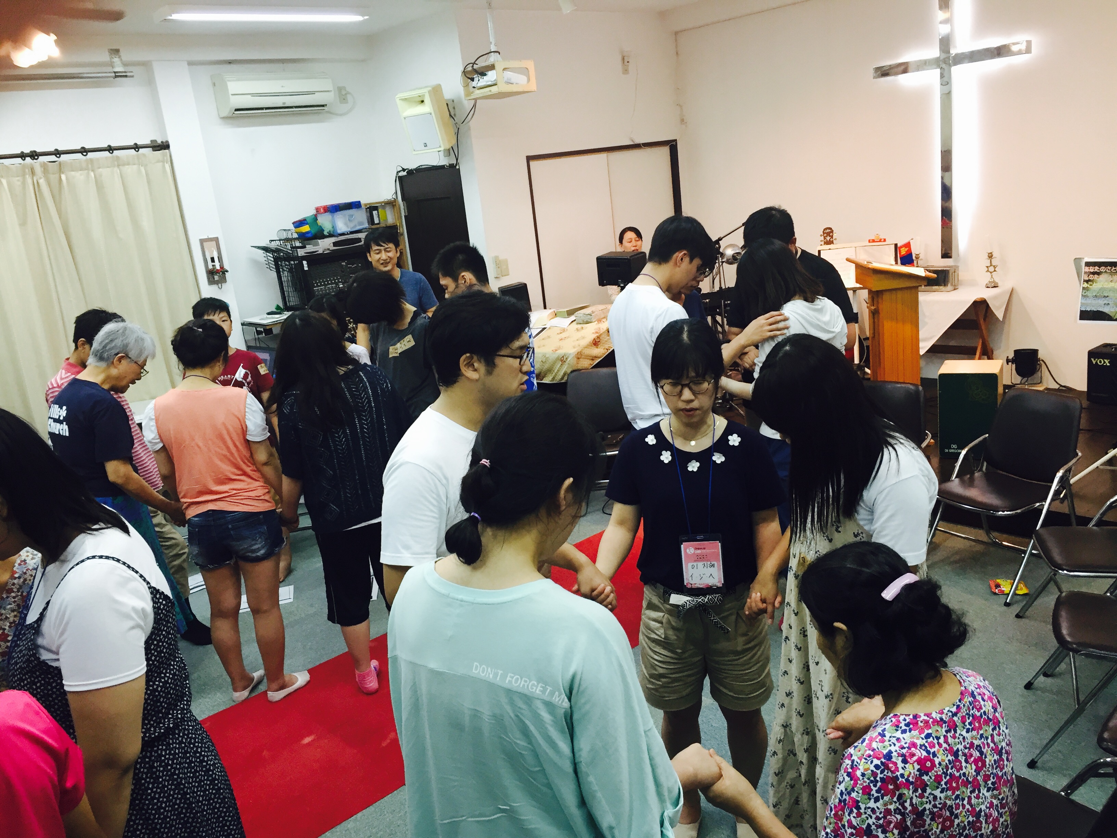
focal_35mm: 29
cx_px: 558
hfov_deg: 61.7
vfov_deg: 48.2
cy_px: 419
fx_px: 936
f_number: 2.2
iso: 80
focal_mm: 4.15
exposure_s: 1/30
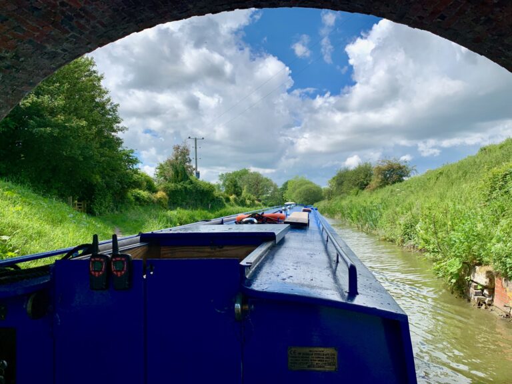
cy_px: 192
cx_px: 256
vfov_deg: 53.1
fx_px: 385
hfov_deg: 67.3
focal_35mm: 26
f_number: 1.8
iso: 25
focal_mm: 4.25
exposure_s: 1/2114
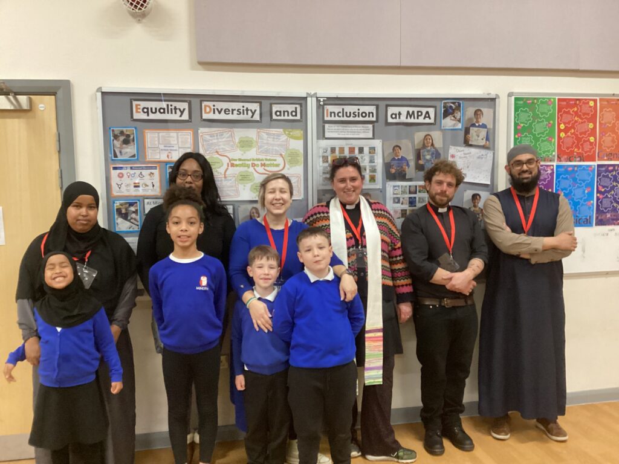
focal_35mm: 31
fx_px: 554
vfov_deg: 45.4
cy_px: 232
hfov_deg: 58.4
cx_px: 310
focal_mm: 3.3
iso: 400
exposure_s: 1/25
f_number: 2.4
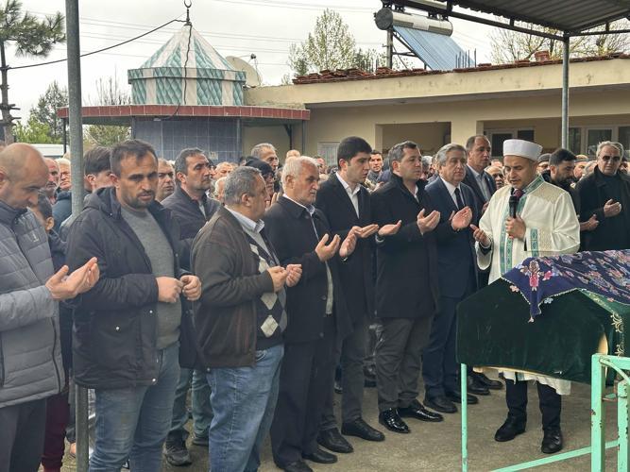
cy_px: 236
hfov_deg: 39.7
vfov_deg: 30.3
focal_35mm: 48
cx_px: 315
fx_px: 873
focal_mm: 6.86
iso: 64
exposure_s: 1/192
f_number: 1.78
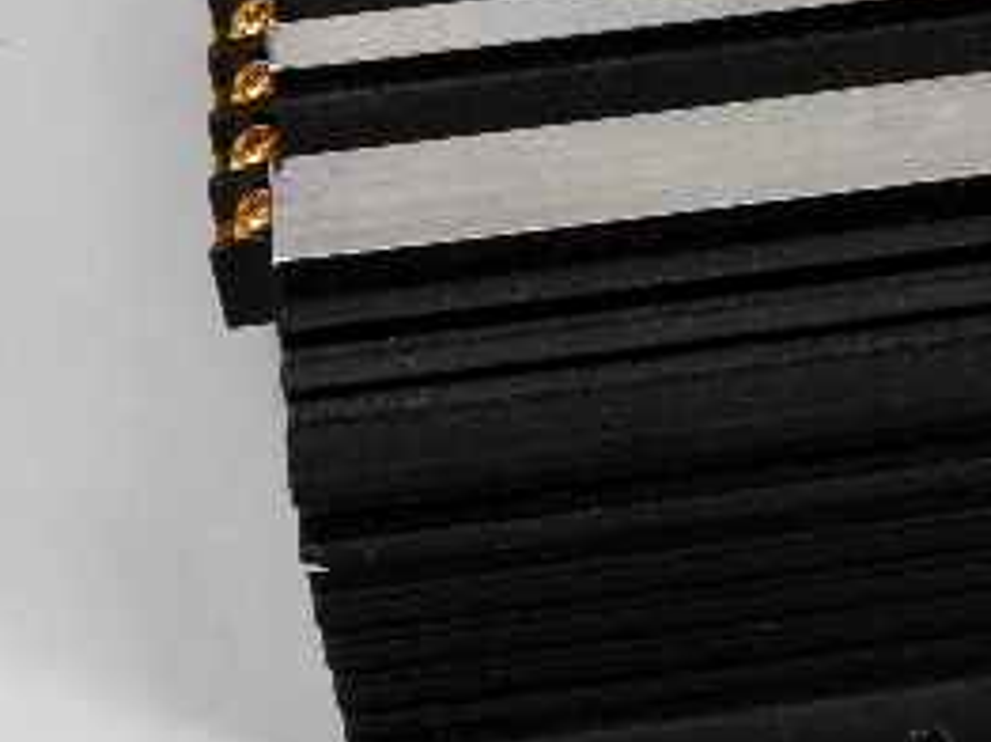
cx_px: 1509
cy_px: -132
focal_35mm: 165
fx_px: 4719
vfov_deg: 8.9
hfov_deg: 11.5
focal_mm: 9.8
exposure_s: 1/60
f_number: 4.1
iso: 80
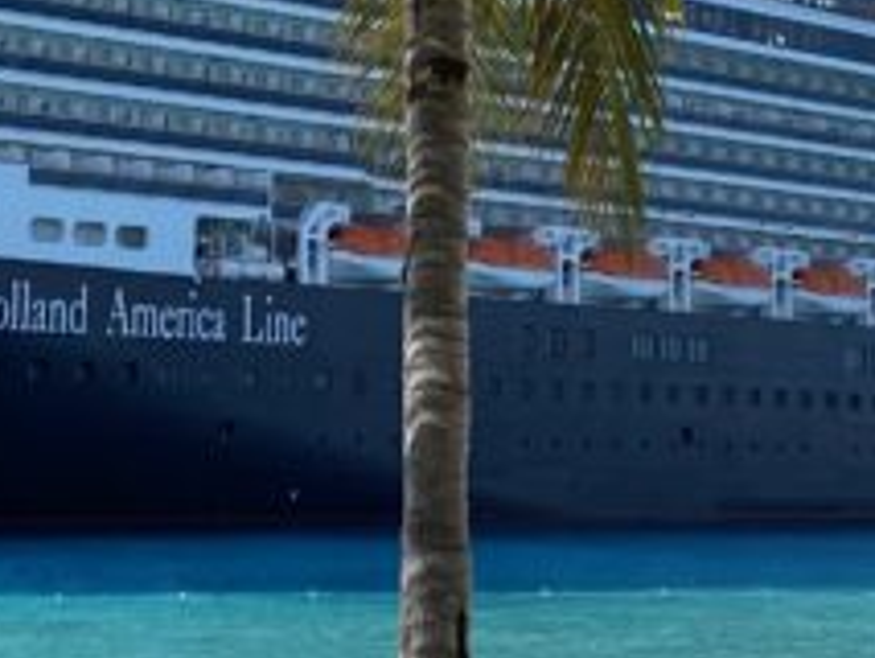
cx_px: 300
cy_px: 99
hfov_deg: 15.7
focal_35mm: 125
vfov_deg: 11.8
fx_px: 3161
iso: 32
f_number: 1.8
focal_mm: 4.25
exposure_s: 1/2141
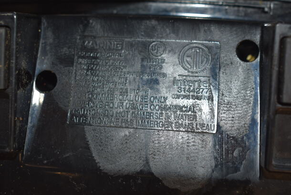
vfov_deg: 25.8
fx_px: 425
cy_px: 98
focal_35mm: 52
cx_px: 146
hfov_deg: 37.8
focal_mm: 35
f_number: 5.6
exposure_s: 1/30
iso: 180
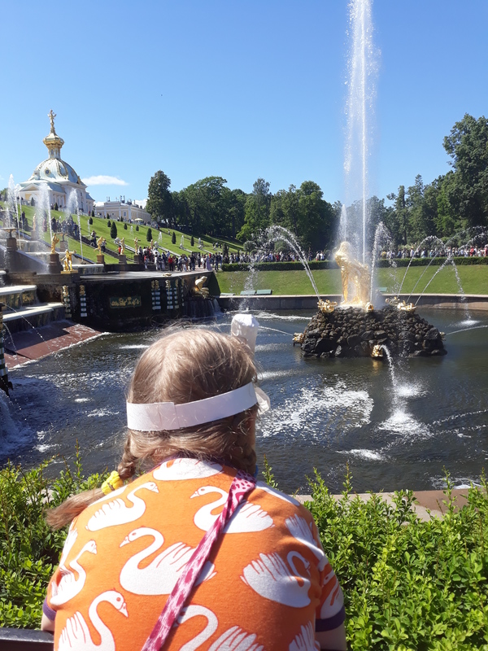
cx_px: 244
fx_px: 508
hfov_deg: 51.4
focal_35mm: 27
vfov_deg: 65.3
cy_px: 326
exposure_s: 1/1185
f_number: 1.7
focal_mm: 3.71
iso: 40
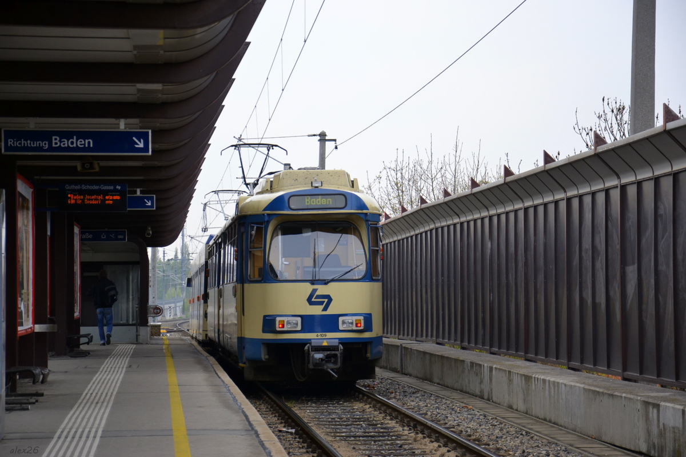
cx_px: 343
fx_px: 2144
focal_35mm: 112
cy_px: 228
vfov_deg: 12.2
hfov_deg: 18.2
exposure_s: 1/320
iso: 400
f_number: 5.3
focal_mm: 75
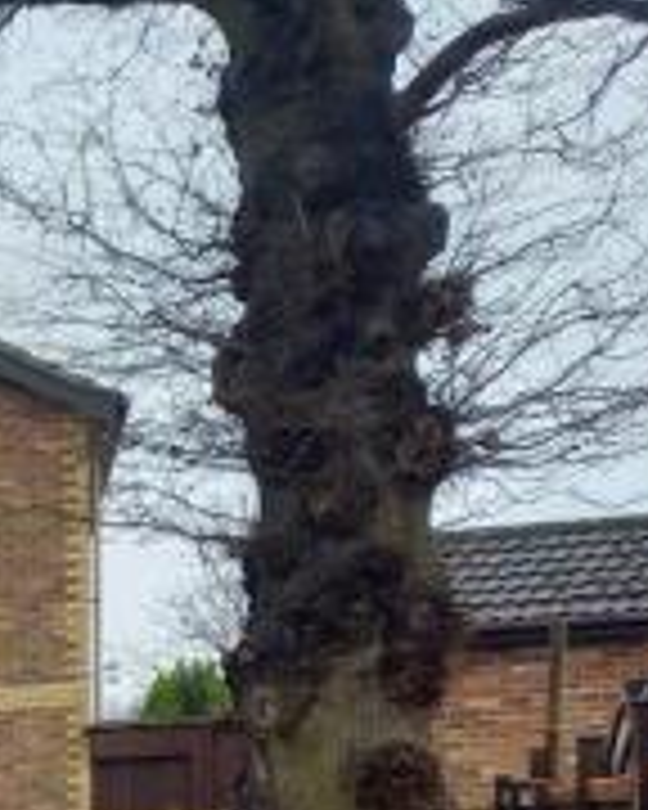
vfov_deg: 22.3
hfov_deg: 16.0
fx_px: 1894
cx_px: -565
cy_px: 965
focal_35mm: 79
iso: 50
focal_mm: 4.65
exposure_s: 1/159
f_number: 1.8
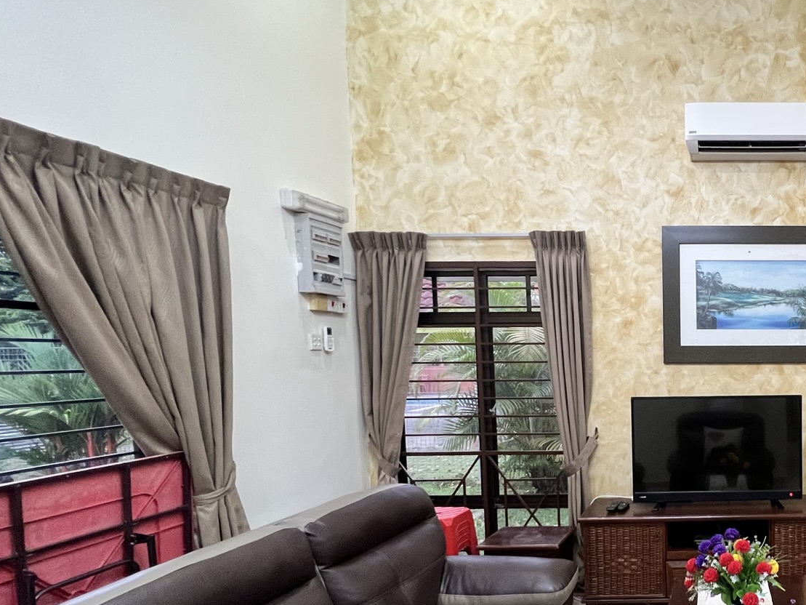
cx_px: 740
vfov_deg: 55.7
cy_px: 402
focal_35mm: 24
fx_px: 559
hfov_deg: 59.7
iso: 320
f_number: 1.8
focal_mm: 1.57
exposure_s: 1/50
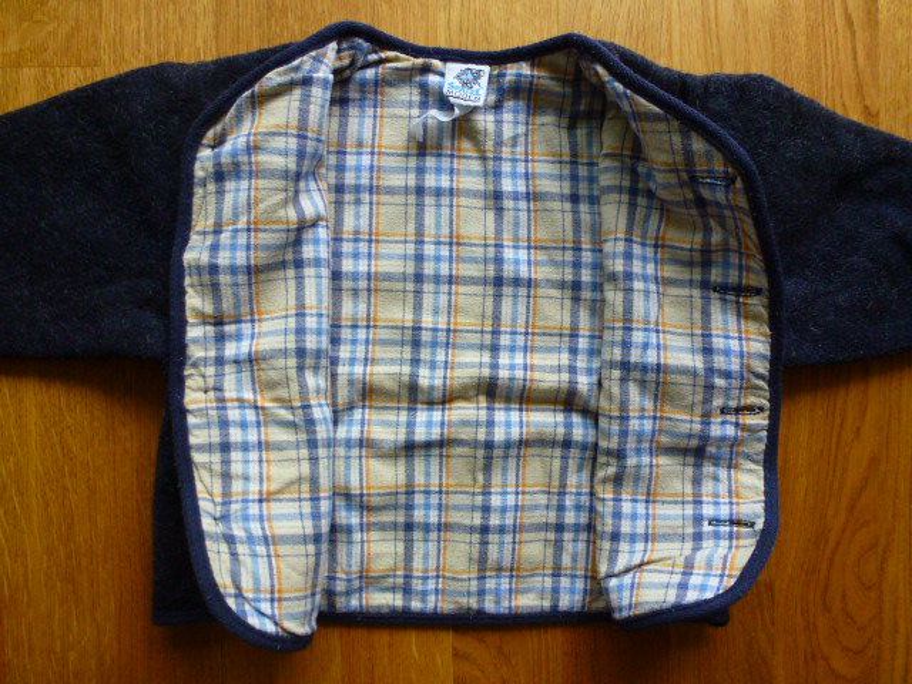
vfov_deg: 54.9
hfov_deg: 69.4
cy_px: 342
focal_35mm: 25
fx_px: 659
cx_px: 456
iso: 320
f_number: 3.3
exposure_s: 1/60
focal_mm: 4.3
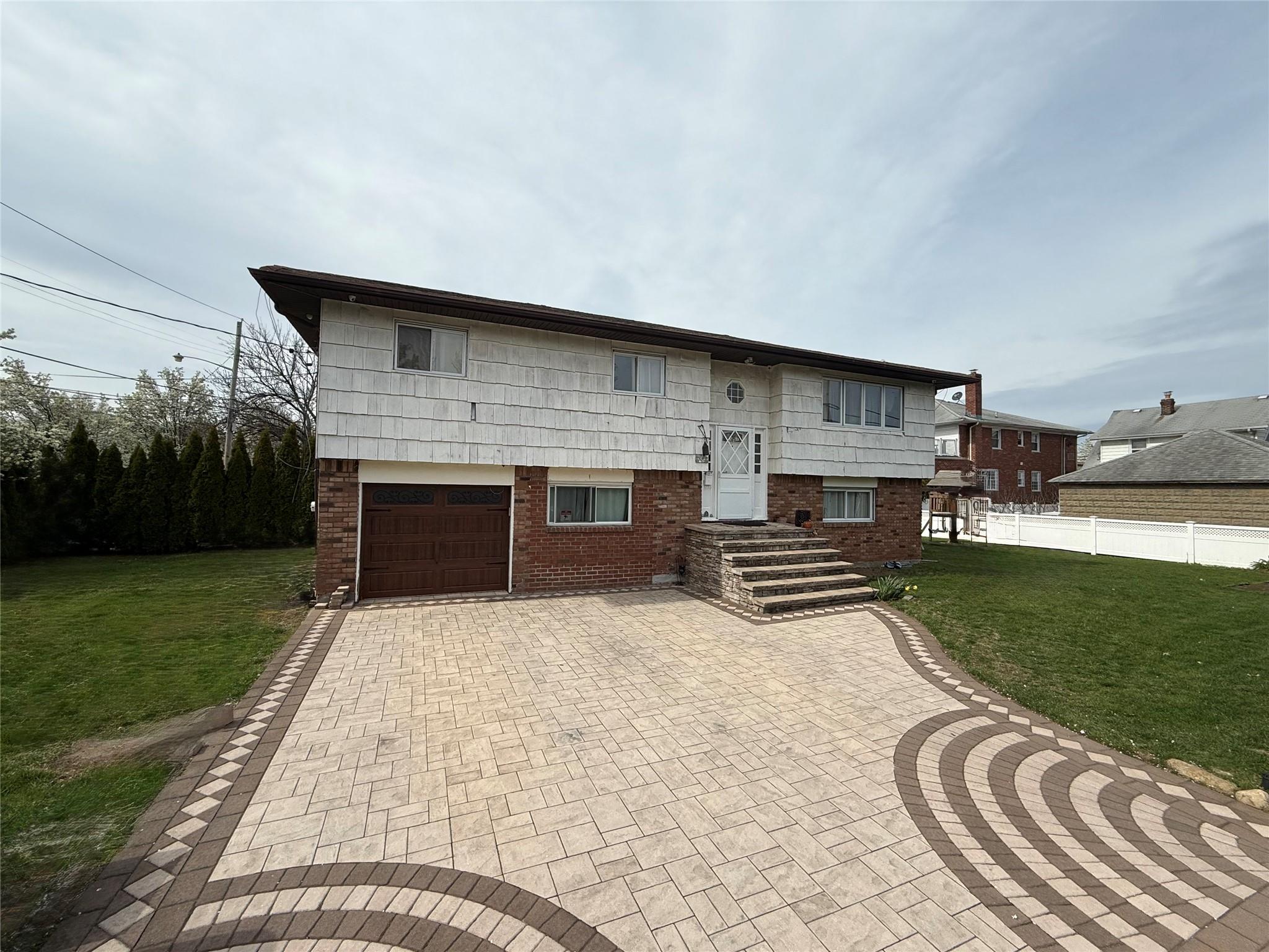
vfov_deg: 85.7
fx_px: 513
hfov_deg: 102.1
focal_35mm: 14
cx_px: 634
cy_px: 476
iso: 50
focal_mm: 2.22
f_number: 2.2
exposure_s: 1/2506
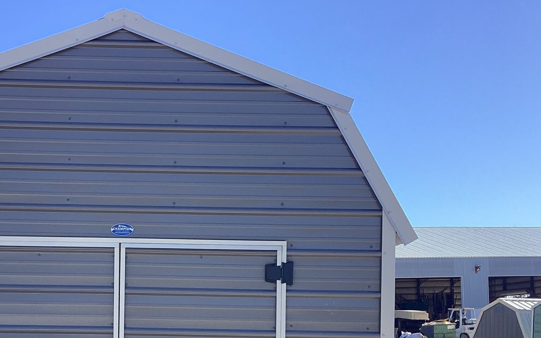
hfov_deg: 36.0
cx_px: 133
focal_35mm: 55
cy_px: 330
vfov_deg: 22.7
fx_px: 811
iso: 25
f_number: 2.4
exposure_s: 1/599
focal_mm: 3.3
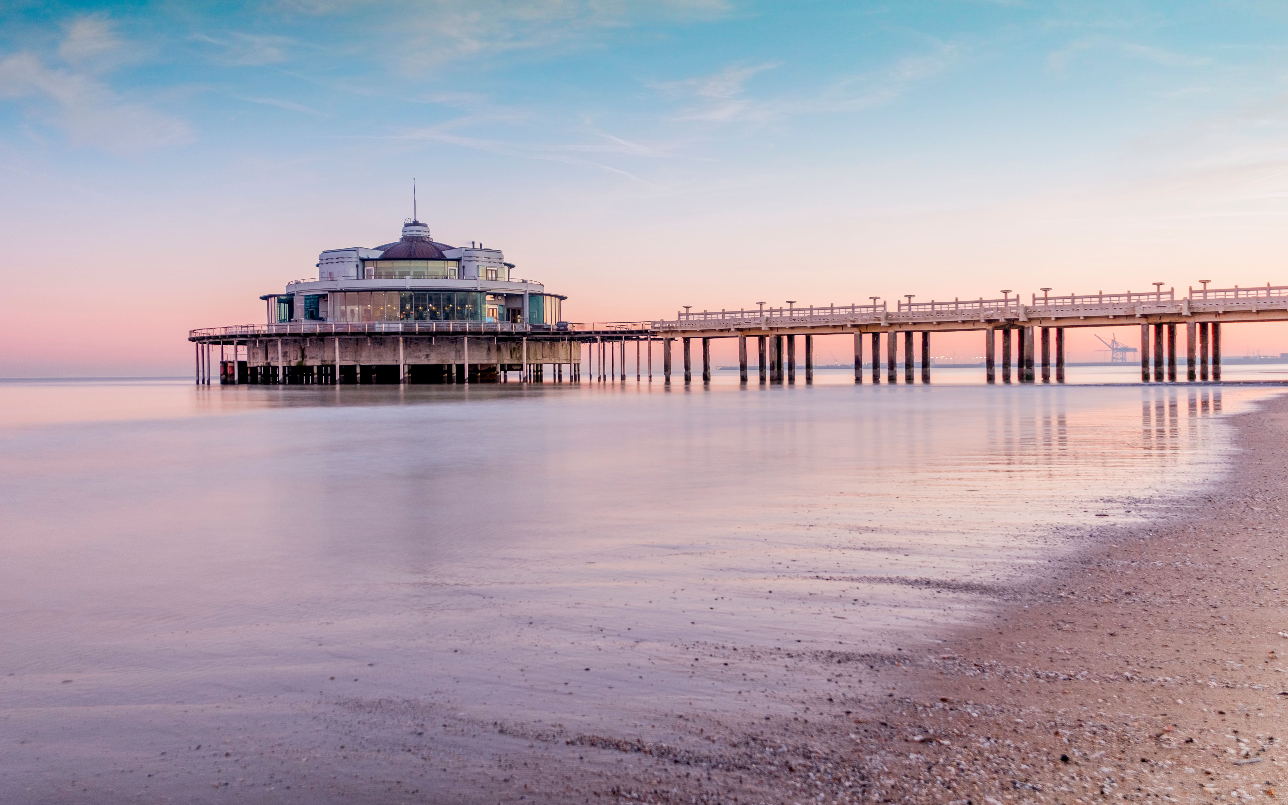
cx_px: 639
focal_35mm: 37
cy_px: 400
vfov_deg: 34.4
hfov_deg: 52.7
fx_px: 1299
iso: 200
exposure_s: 15
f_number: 4
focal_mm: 24
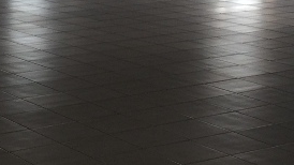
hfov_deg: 18.0
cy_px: 38
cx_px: 54
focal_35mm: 118
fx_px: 920
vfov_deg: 10.2
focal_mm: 4.15
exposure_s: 1/60
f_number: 2.2
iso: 40
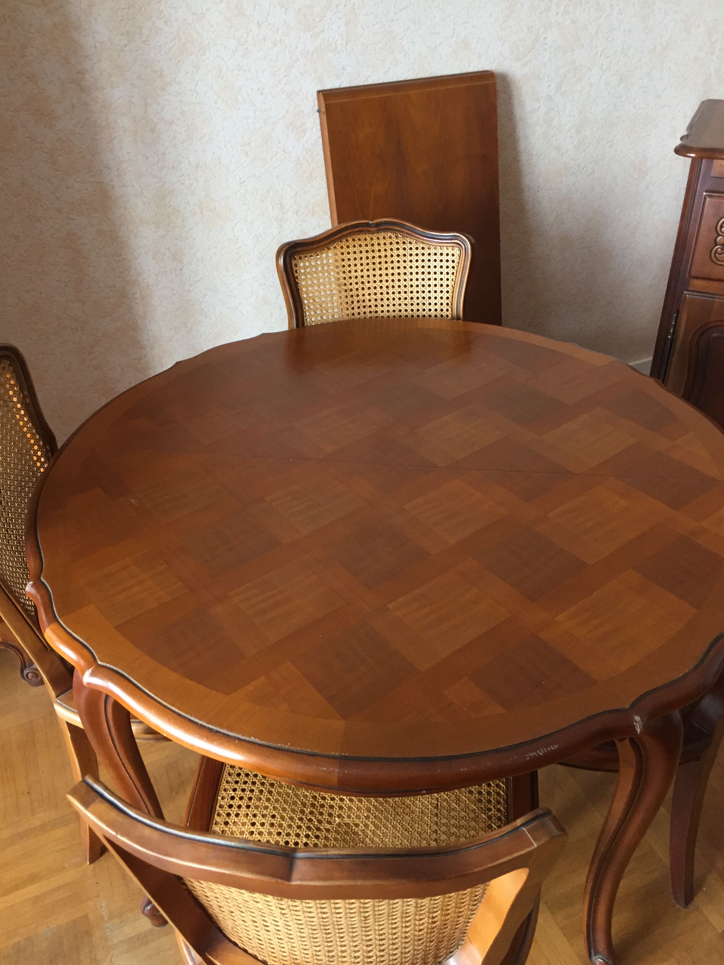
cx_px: 362
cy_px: 482
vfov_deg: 61.7
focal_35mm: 29
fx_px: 809
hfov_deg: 48.2
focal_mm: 4.15
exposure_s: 1/33
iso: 160
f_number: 2.2
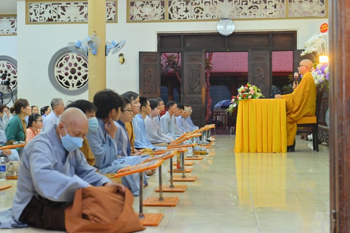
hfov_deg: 35.6
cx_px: 175
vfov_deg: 24.2
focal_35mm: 56
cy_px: 116
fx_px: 544
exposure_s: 1/60
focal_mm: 56
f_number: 4.5
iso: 2500
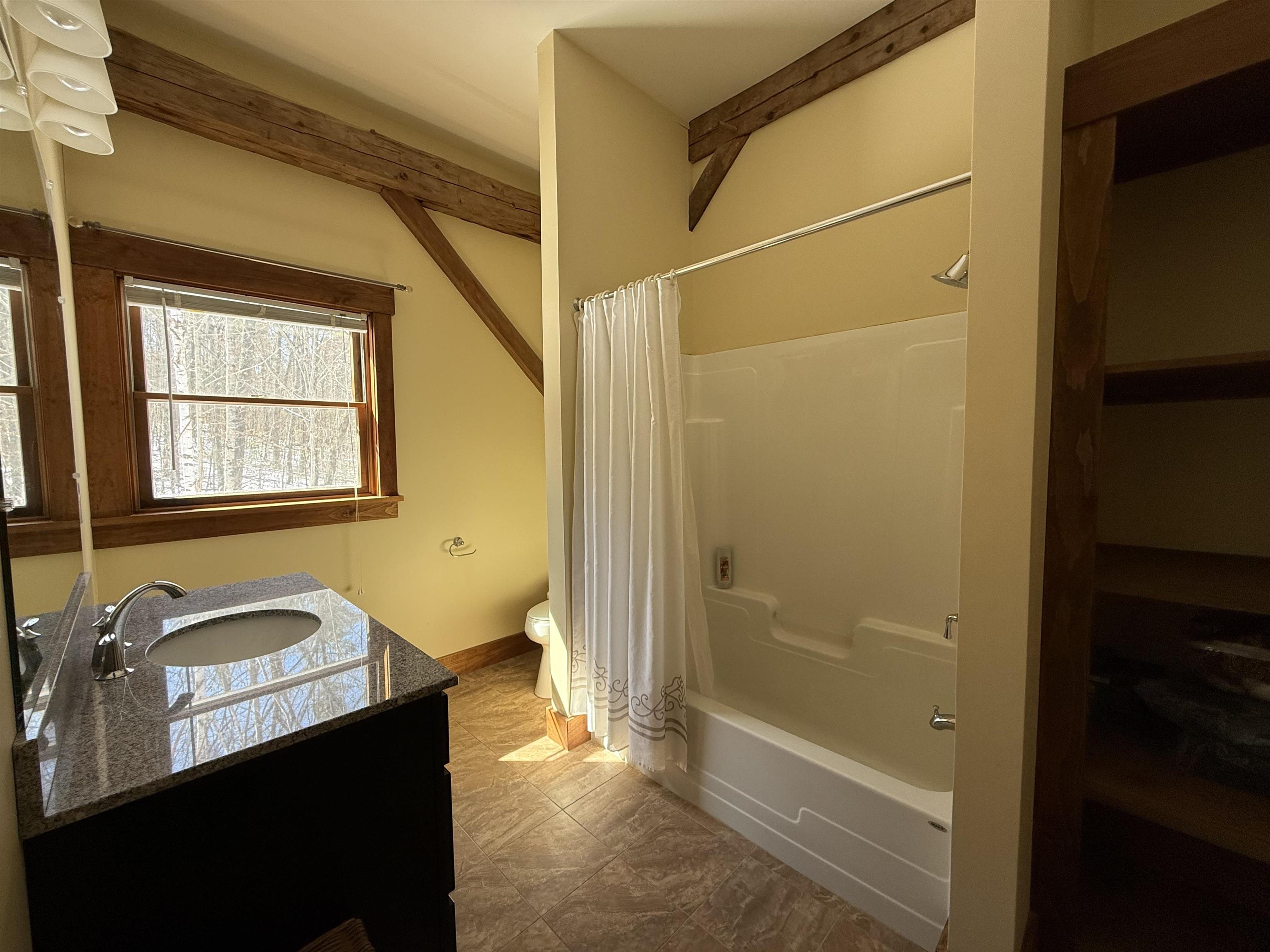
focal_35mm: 14
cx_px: 635
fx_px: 514
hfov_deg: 102.1
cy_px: 476
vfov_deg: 85.7
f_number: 2.2
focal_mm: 2.22
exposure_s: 1/99
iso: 125
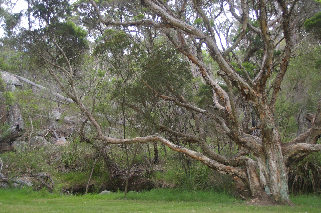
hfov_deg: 41.1
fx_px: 428
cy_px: 106
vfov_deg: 28.0
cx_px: 160
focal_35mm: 48
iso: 200
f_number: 4.5
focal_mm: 32
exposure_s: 1/30
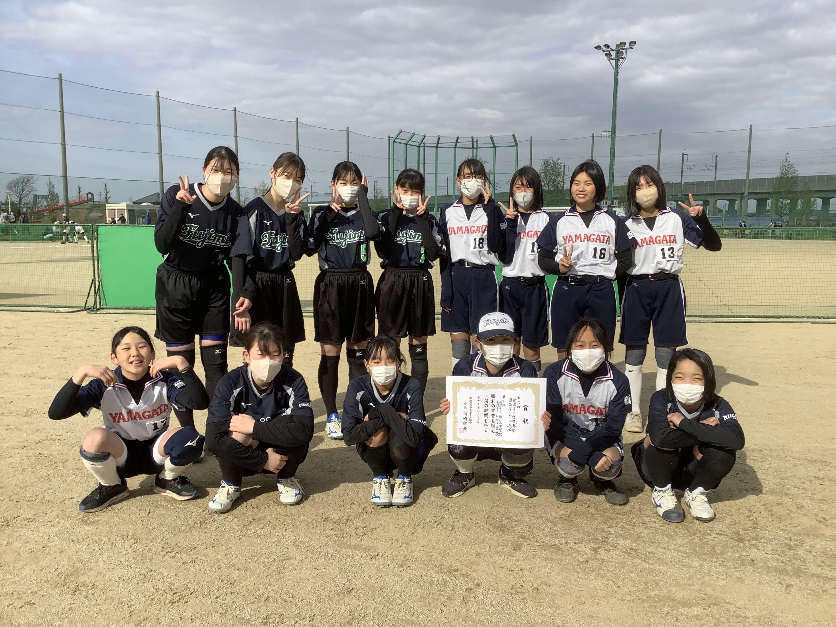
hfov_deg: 58.4
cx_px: 418
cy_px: 314
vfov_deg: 45.4
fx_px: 749
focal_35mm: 31
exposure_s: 1/1567
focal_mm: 3.3
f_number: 2.4
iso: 25
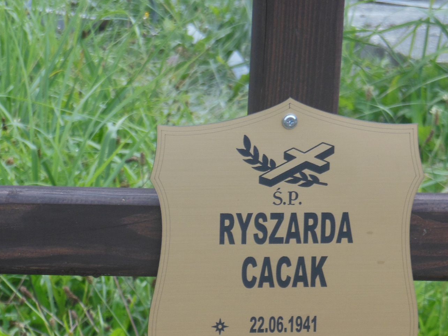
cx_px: 268
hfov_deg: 6.7
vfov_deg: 5.0
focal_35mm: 295
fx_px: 3819
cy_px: 273
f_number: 5.4
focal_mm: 29.8
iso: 125
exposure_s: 1/250
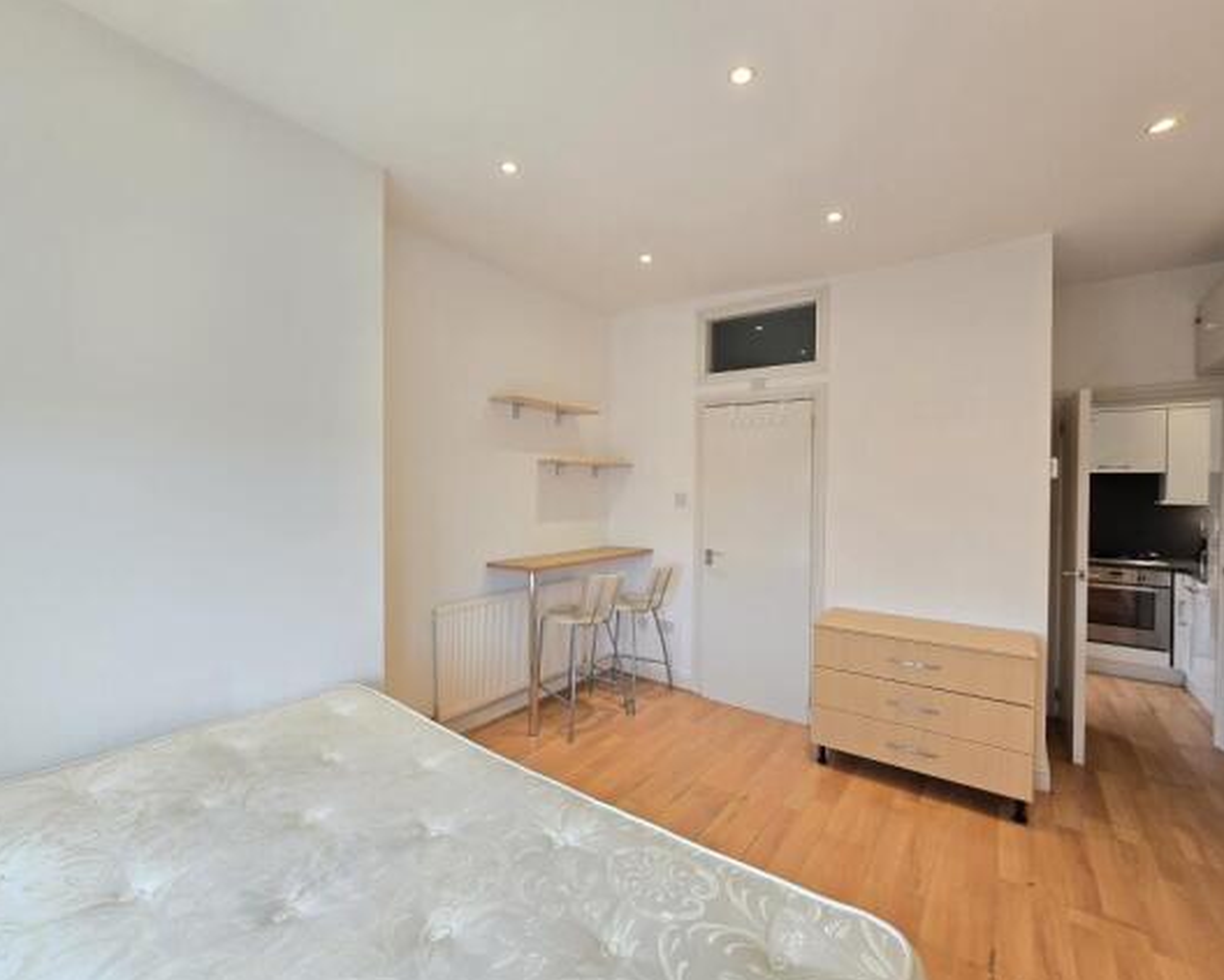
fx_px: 507
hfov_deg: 100.6
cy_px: 499
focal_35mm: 14
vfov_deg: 88.0
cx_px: 588
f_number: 2.2
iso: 80
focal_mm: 2.2
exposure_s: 1/50
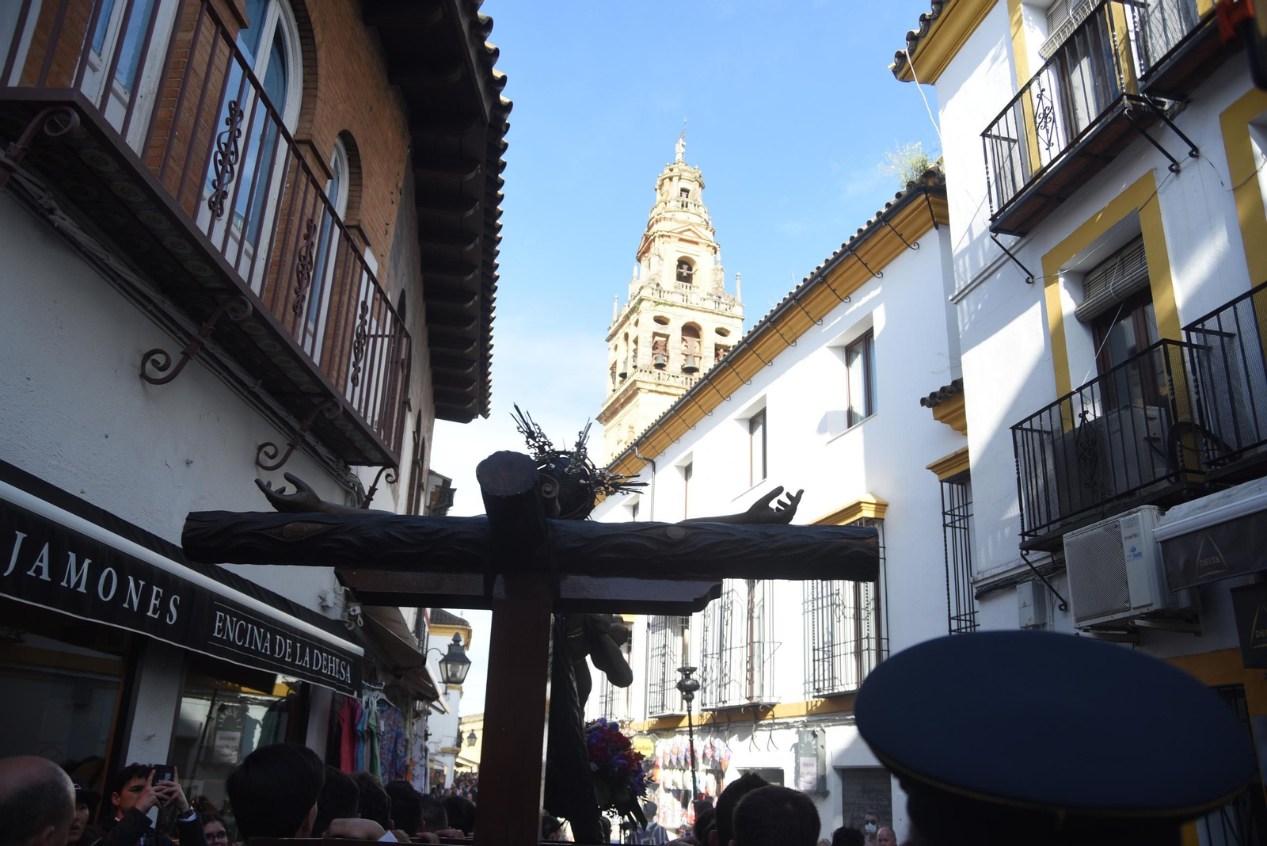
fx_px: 1021
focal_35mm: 29
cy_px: 423
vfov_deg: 45.0
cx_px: 634
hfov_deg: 63.6
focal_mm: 29
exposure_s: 1/160
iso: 100
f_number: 6.3
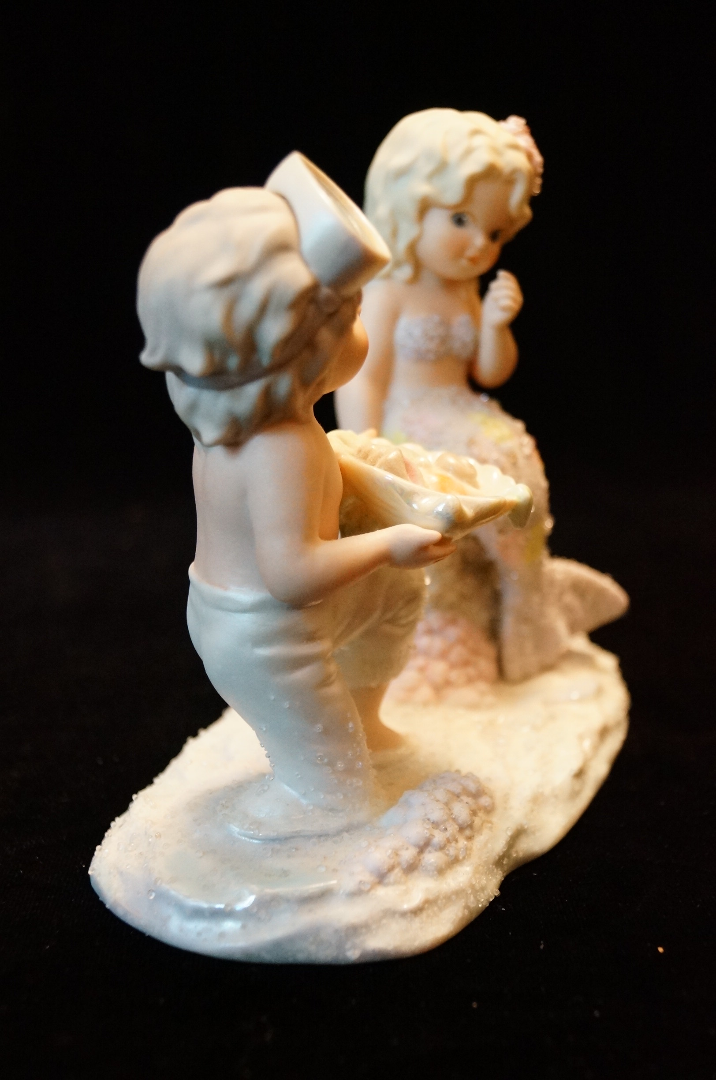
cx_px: 358
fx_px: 1347
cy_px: 540
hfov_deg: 29.8
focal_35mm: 45
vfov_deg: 43.7
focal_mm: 30
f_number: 4.5
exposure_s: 1/25
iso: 3200
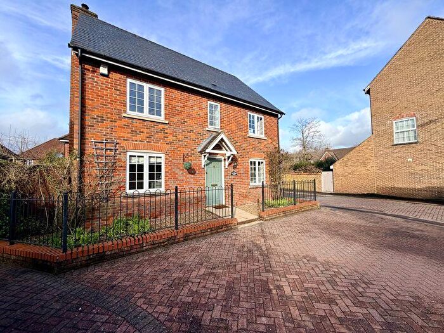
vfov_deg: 85.7
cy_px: 166
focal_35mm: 14
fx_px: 180
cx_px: 222
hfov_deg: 102.1
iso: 40
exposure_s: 1/770
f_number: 2.2
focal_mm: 2.22
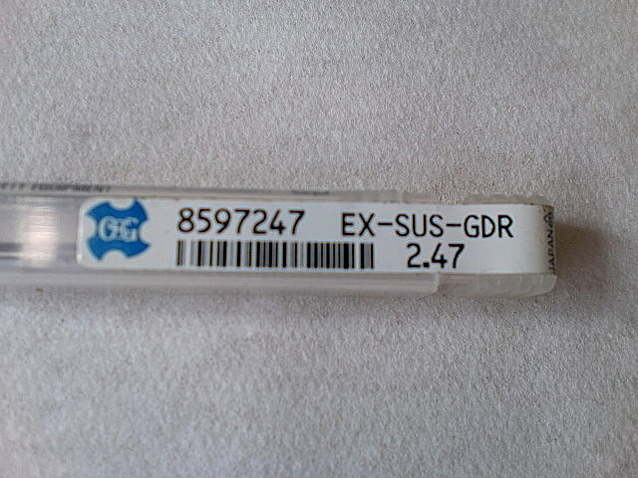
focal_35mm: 35
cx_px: 319
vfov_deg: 40.7
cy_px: 239
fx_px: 645
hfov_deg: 52.6
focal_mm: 6.3
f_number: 3.1
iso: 64
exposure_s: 1/100
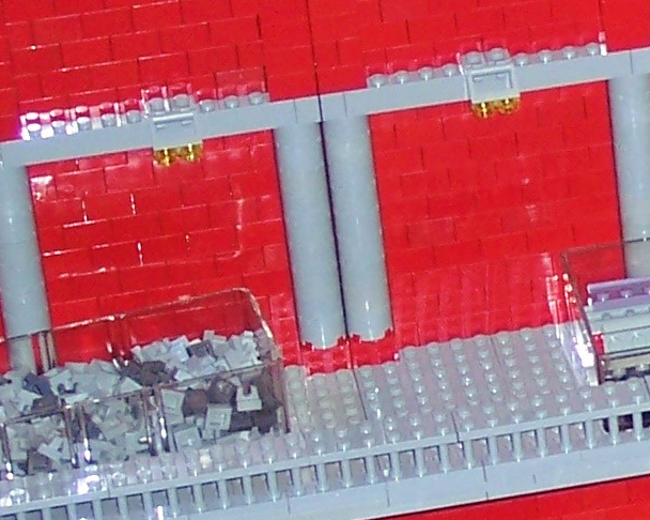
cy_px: 266
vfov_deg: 5.2
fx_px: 5731
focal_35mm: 298
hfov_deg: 6.3
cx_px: 1427
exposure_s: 1/90
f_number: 3.4
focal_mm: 13.3
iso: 100
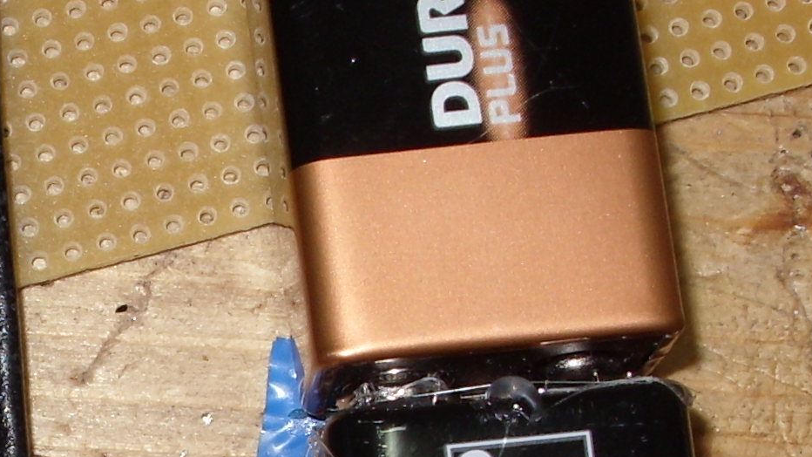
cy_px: 607
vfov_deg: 8.2
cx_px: -16
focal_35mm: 145
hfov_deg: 14.6
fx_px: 3122
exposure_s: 1/30
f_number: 2.8
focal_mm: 6.3
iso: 50
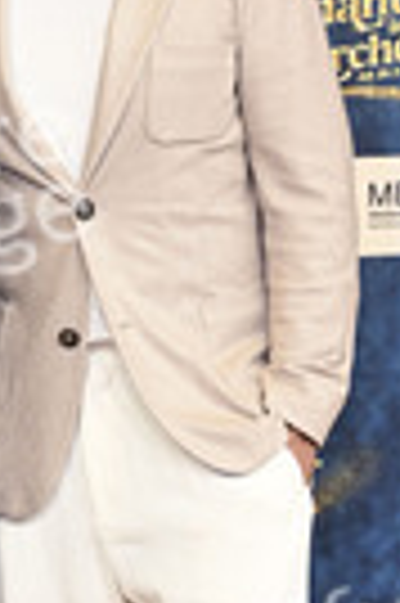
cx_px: -13
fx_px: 2740
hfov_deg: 8.3
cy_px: 441
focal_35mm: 164
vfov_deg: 12.5
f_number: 2.8
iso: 400
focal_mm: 55
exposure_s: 1/160
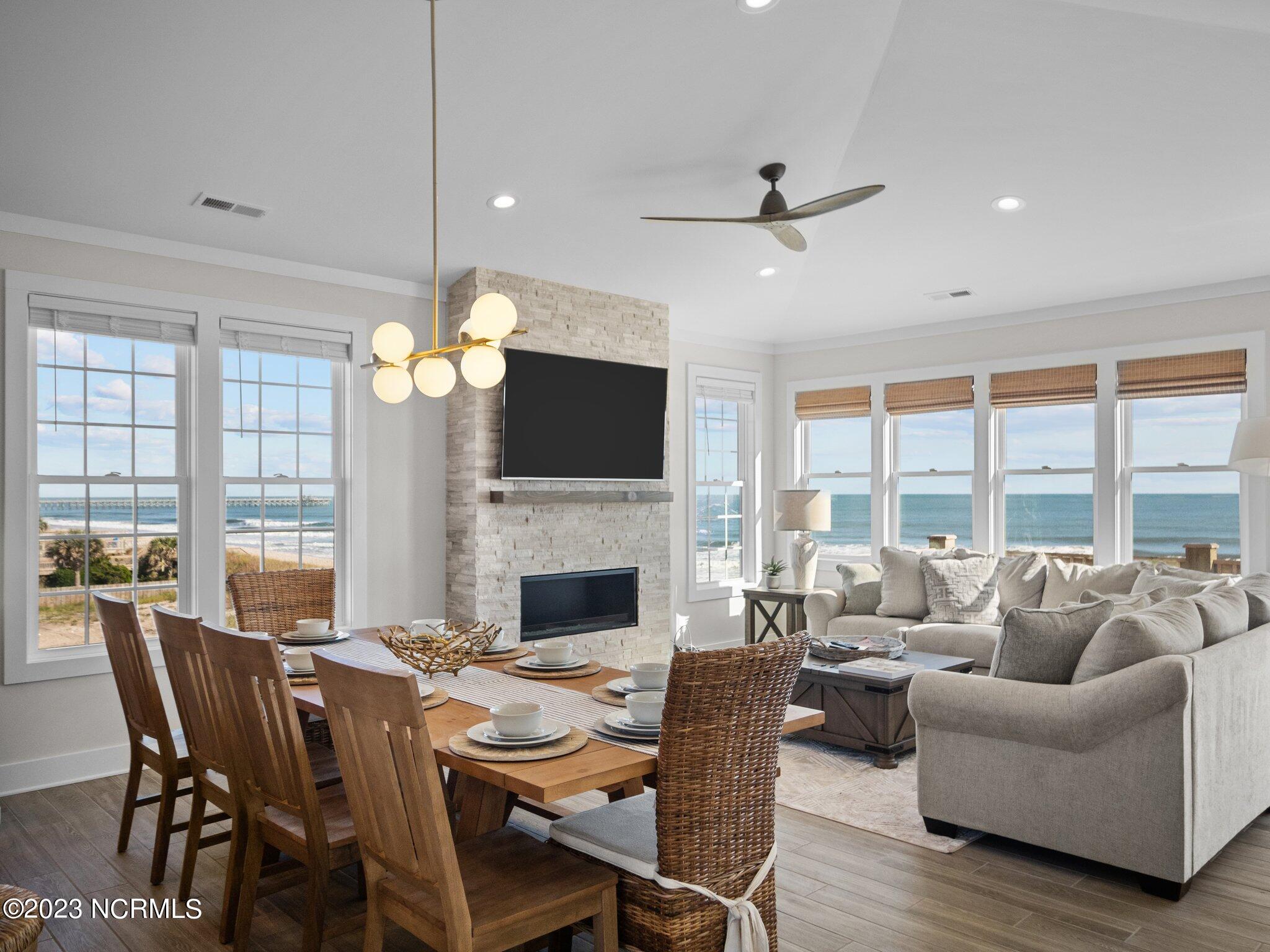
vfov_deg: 53.1
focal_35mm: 26
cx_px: 635
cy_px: 476
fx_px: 954
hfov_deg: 67.3
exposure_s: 1/200
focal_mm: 13
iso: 400
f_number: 4
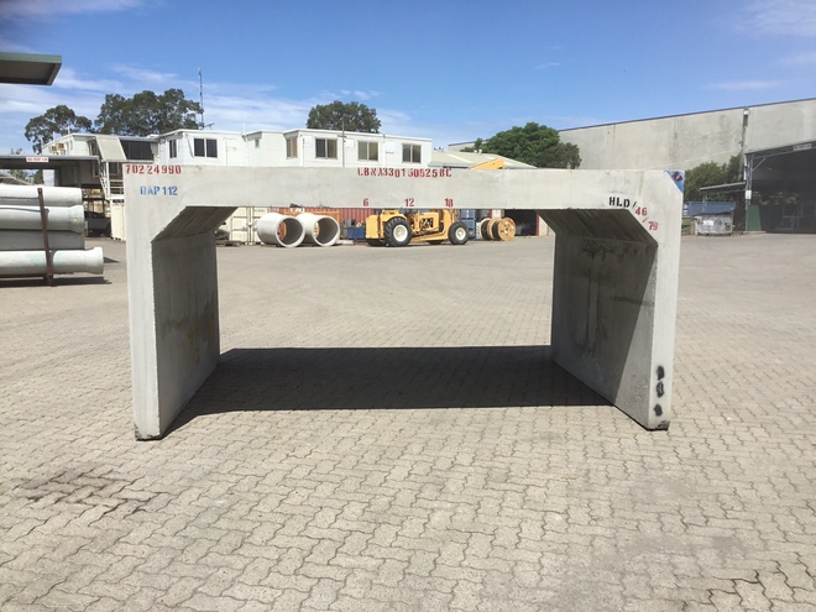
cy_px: 306
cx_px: 408
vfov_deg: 45.4
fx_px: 731
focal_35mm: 31
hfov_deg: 58.4
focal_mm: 3.3
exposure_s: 1/2262
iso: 25
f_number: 2.4
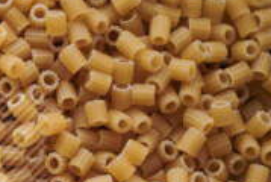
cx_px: -332
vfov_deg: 6.0
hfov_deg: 8.6
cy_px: 352
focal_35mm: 223
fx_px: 1681
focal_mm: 50
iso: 160
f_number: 8
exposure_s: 1/100
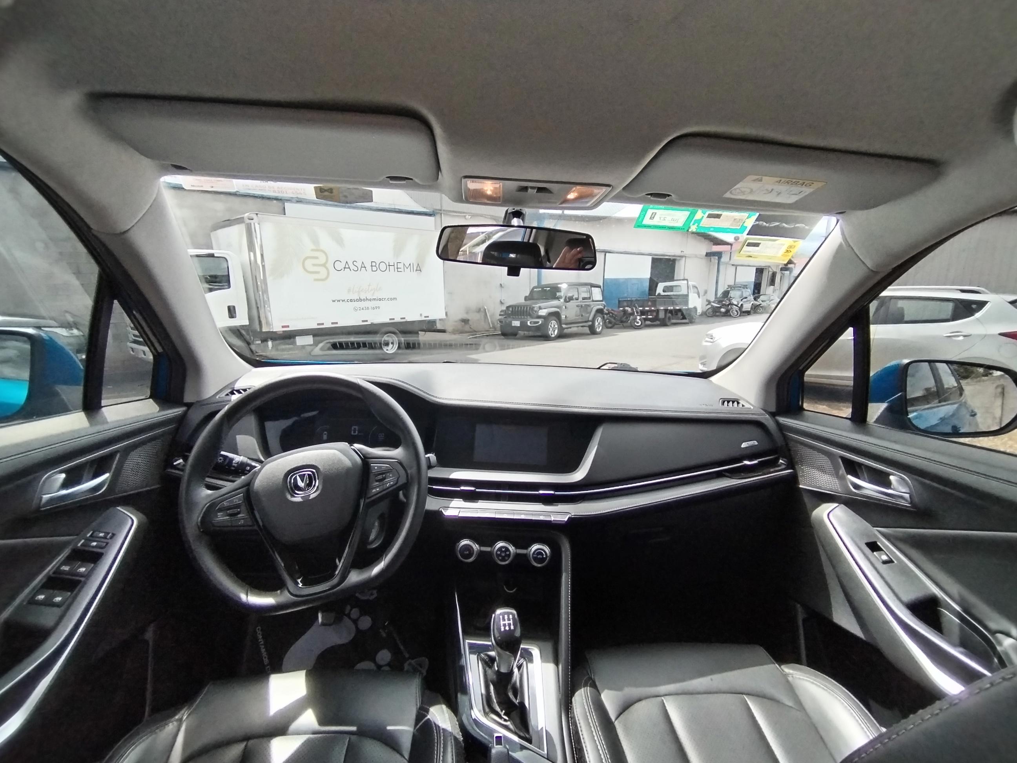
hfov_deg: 94.5
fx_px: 470
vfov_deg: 78.1
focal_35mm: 16
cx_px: 508
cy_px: 382
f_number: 2.2
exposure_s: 1/172
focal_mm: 1.42
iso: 100
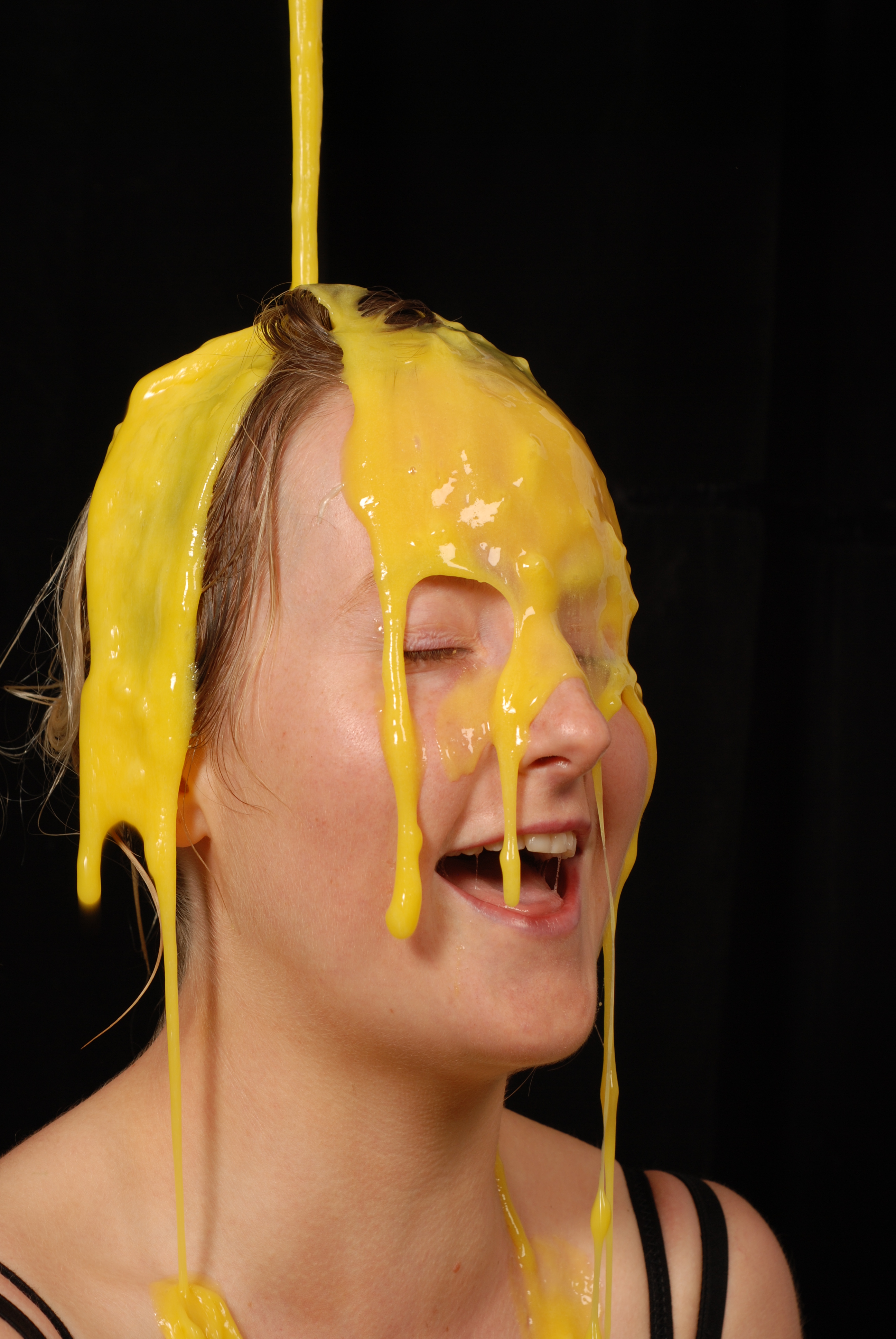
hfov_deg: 18.2
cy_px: 670
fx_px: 2792
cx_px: 448
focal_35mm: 75
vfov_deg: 27.0
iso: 100
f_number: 8
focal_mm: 50
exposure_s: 1/60
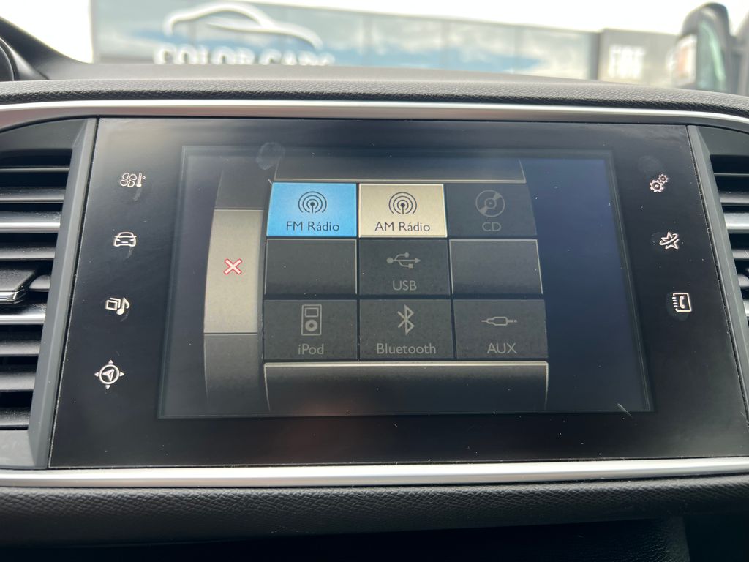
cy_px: 281
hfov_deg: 67.3
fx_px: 563
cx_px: 374
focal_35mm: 26
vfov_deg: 53.1
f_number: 1.5
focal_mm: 5.7
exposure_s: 1/111
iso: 64
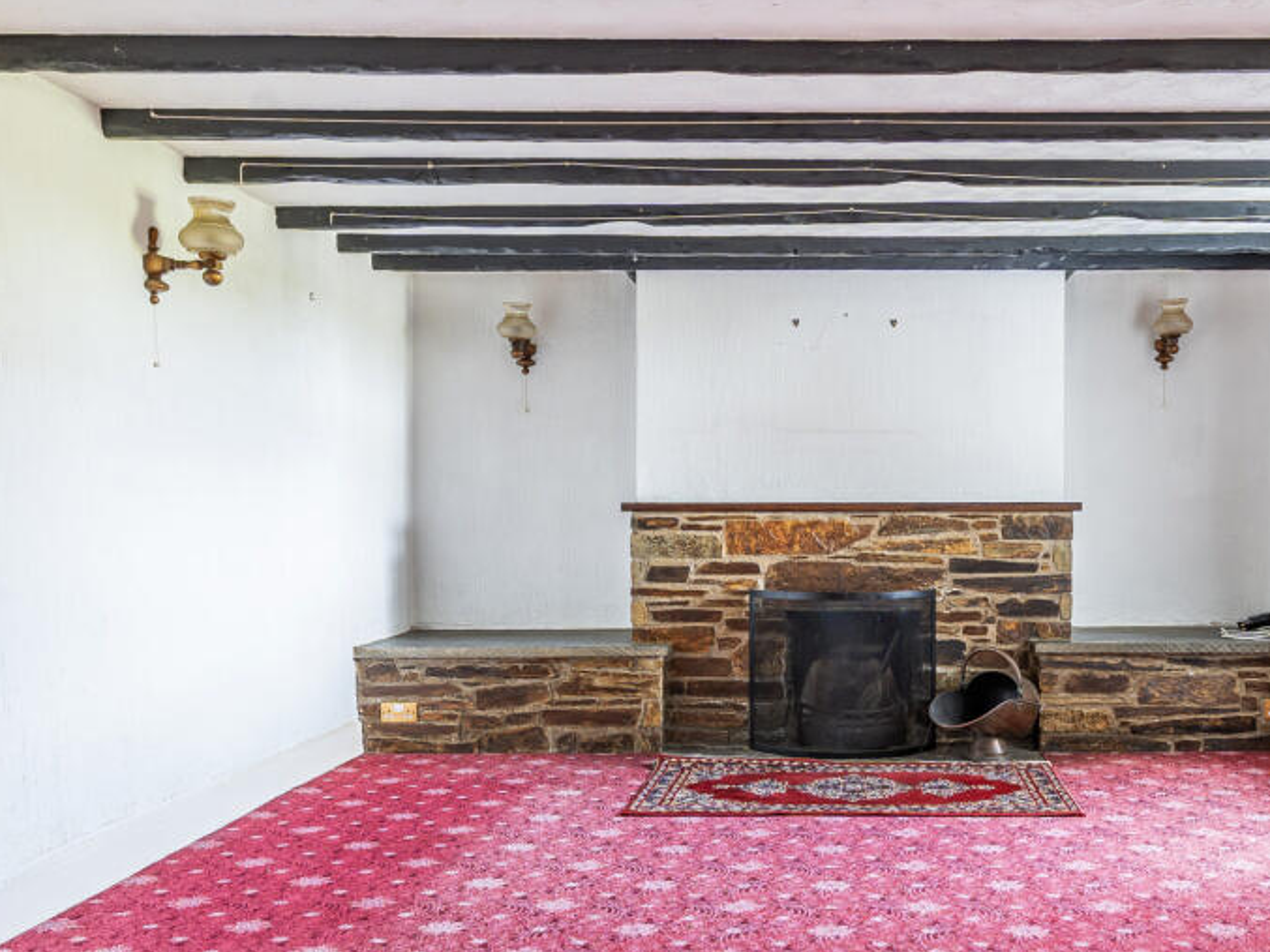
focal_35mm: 32
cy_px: 527
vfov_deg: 44.1
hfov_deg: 55.6
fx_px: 1174
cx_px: 848
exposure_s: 2
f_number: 8
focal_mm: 15
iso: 100
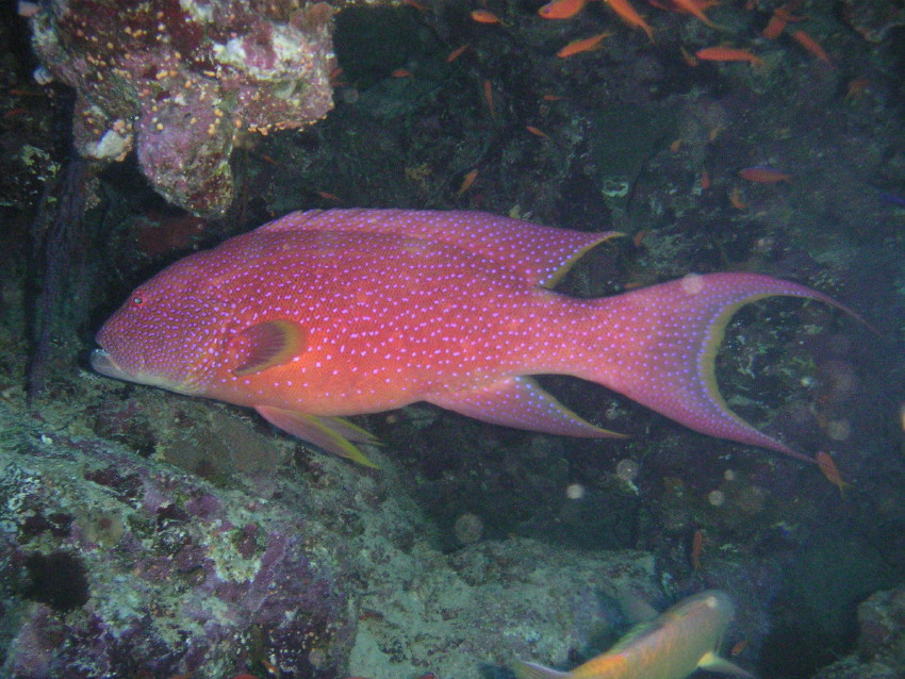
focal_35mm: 38
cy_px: 340
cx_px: 452
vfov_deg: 37.7
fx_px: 994
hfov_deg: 49.0
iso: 160
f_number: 2.8
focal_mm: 6
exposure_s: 1/45
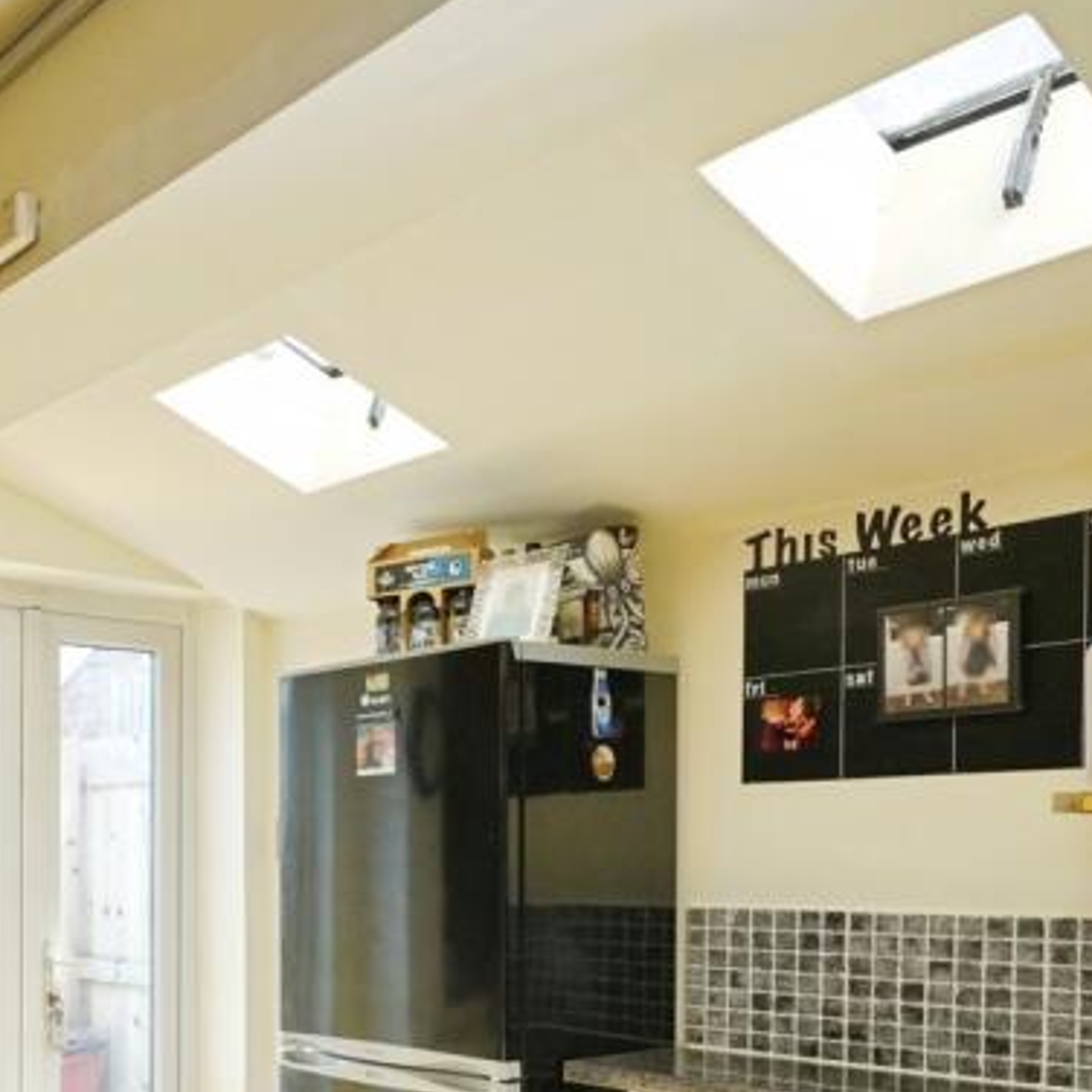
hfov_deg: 35.9
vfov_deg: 42.7
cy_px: 884
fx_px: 1321
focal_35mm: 37
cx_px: -192
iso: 2000
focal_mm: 16
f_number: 8
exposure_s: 1/250
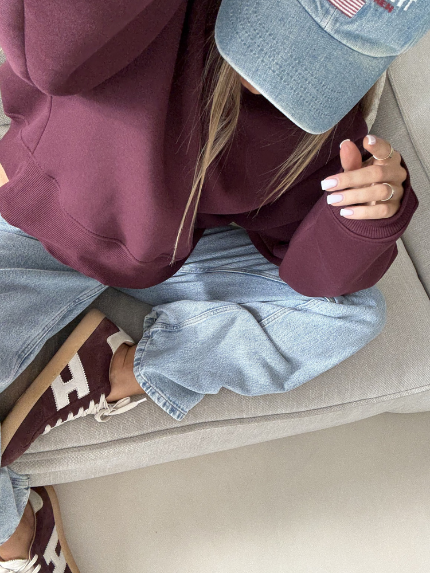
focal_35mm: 30
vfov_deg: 60.0
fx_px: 497
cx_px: 215
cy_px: 286
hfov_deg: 46.8
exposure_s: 1/60
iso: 100
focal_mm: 2.69
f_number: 1.9
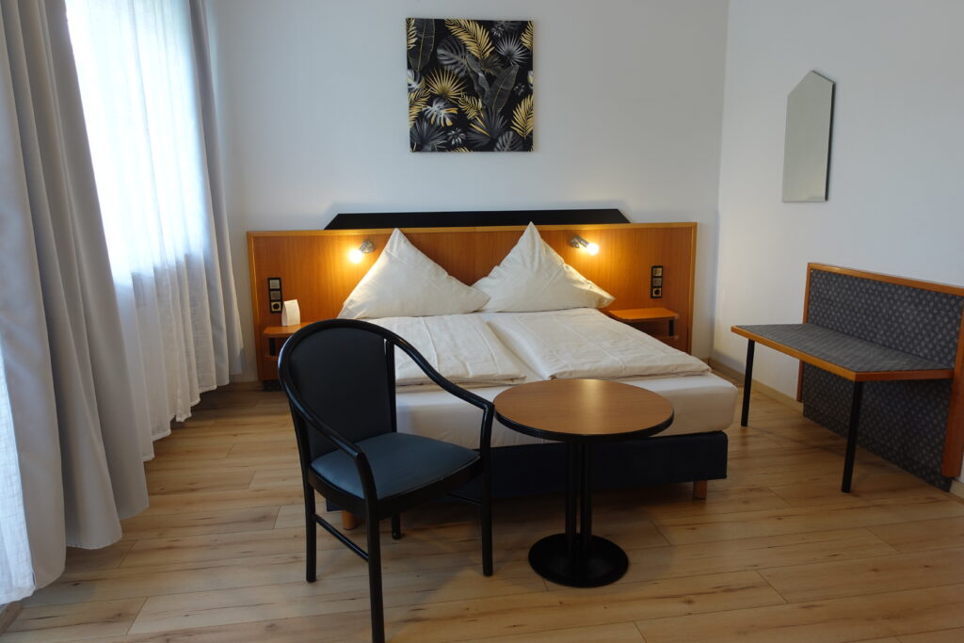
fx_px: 643
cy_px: 322
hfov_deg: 73.7
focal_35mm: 24
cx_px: 482
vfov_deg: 53.1
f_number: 2.5
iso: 125
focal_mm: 9.4
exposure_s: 1/30
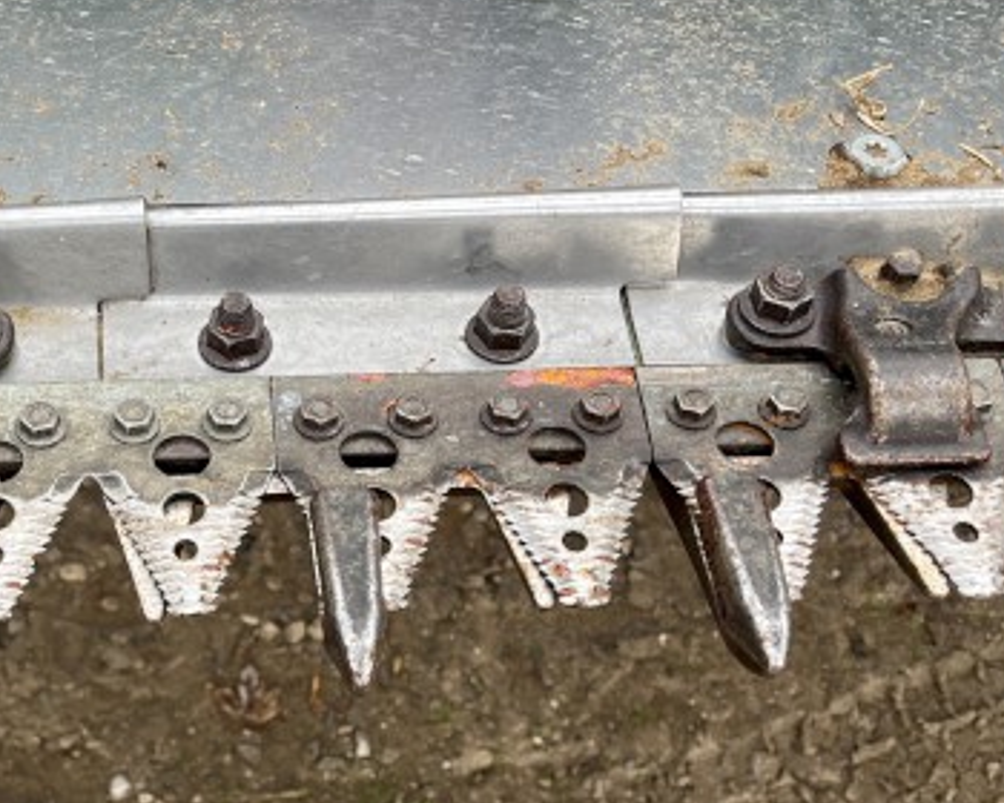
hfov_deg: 31.5
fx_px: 1723
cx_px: 175
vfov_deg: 25.6
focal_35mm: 58
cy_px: 680
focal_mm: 5.1
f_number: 1.6
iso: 32
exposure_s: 1/122
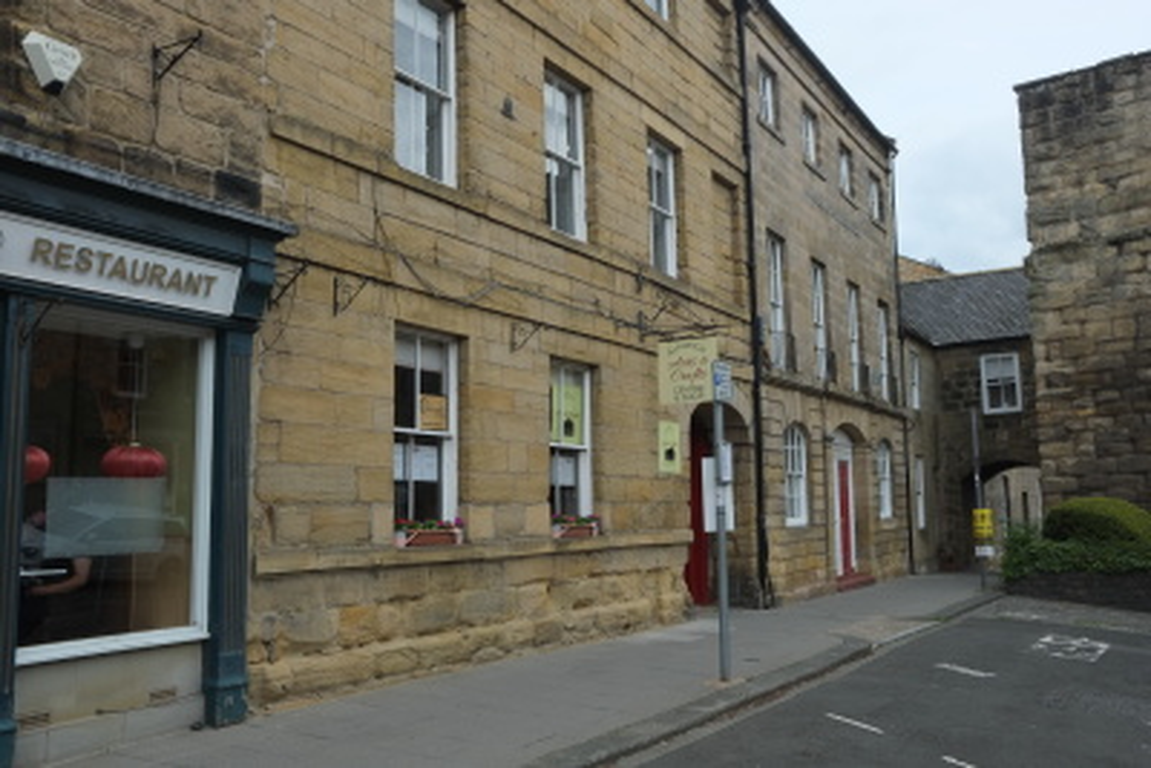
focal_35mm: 35
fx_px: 1119
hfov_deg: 54.4
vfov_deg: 37.9
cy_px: 384
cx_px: 576
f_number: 10
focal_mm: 23
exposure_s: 1/350
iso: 800
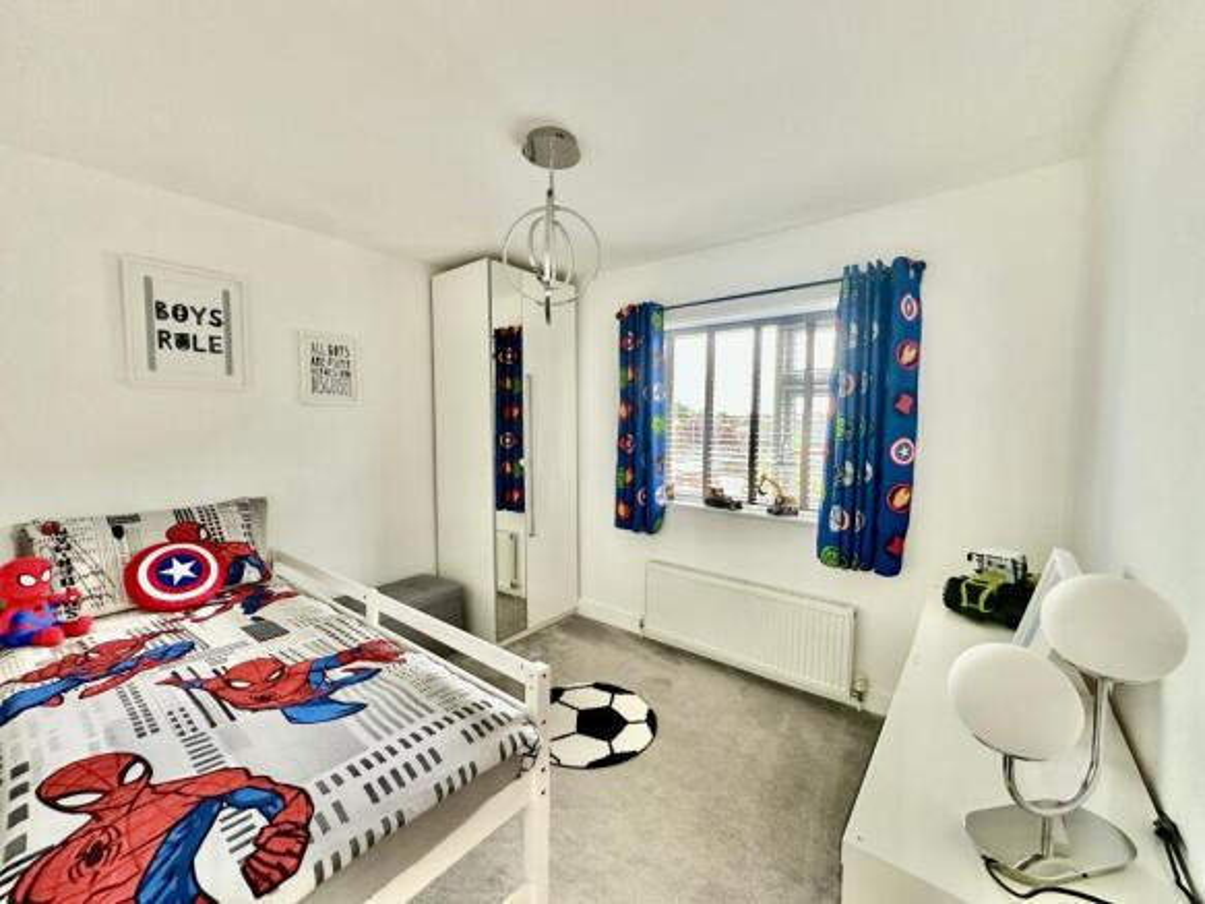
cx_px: 602
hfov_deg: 102.1
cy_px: 452
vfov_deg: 85.7
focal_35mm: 14
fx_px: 487
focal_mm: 2.22
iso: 320
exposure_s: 1/81
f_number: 2.2
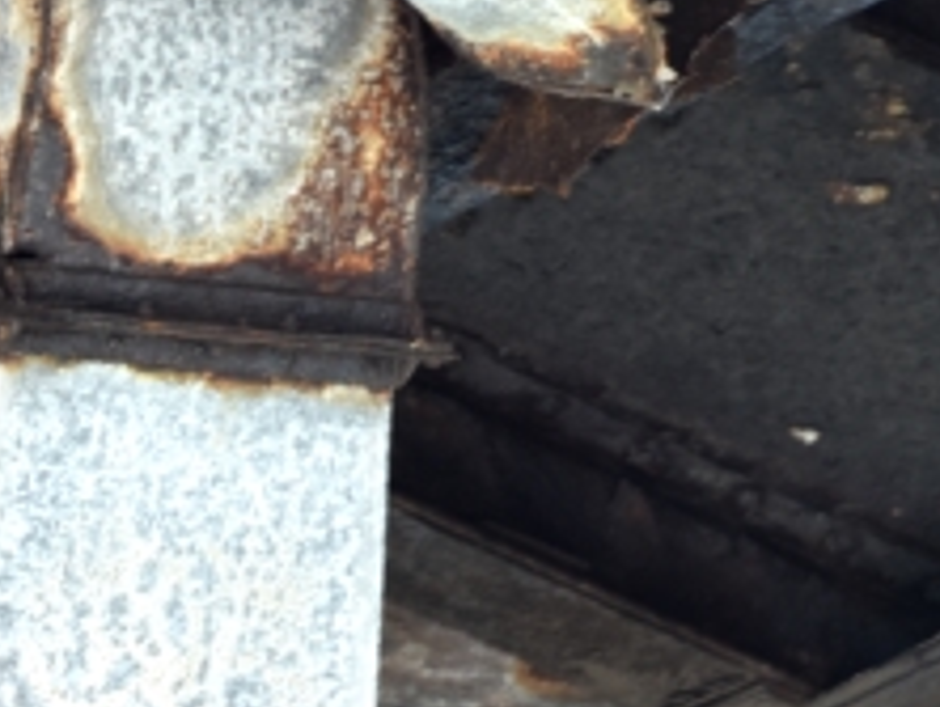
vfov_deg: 2.4
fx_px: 16624
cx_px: 21
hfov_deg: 3.2
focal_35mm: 612
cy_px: 595
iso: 400
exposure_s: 1/125
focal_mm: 135
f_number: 6
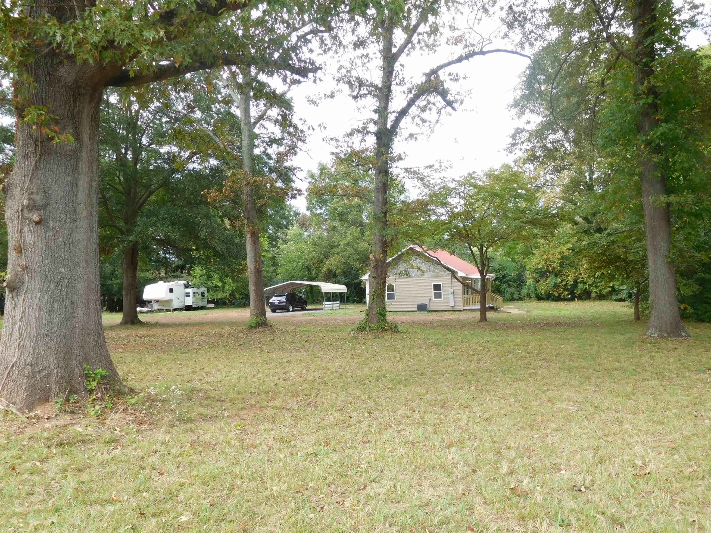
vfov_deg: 54.9
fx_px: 513
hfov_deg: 69.4
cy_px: 266
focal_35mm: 25
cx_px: 356
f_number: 3.4
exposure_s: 1/125
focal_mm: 4.5
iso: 125
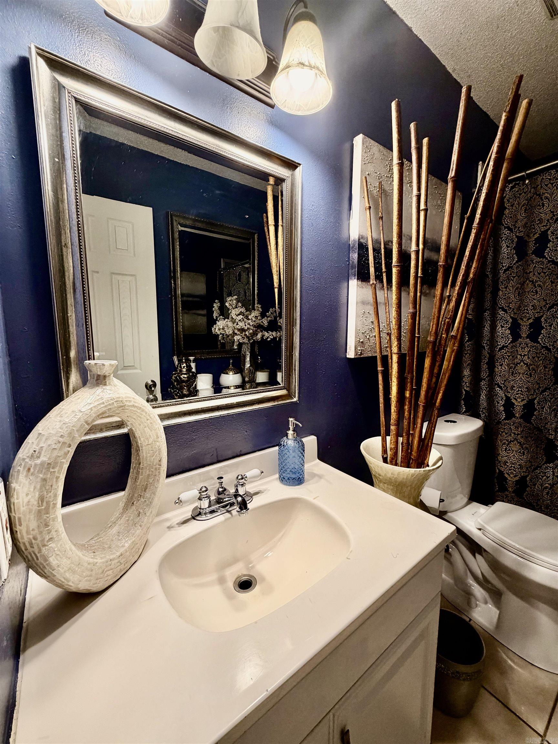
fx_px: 301
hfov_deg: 85.7
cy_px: 372
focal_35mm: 14
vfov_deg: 102.1
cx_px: 279
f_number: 2.2
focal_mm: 2.22
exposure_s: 1/120
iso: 250
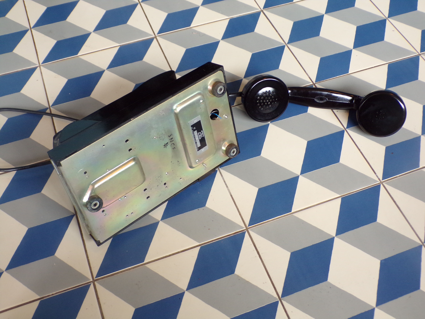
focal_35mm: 37
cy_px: 160
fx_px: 454
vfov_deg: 38.7
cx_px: 212
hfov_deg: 50.1
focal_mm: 6.6
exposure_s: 1/25
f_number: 3.3
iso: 200
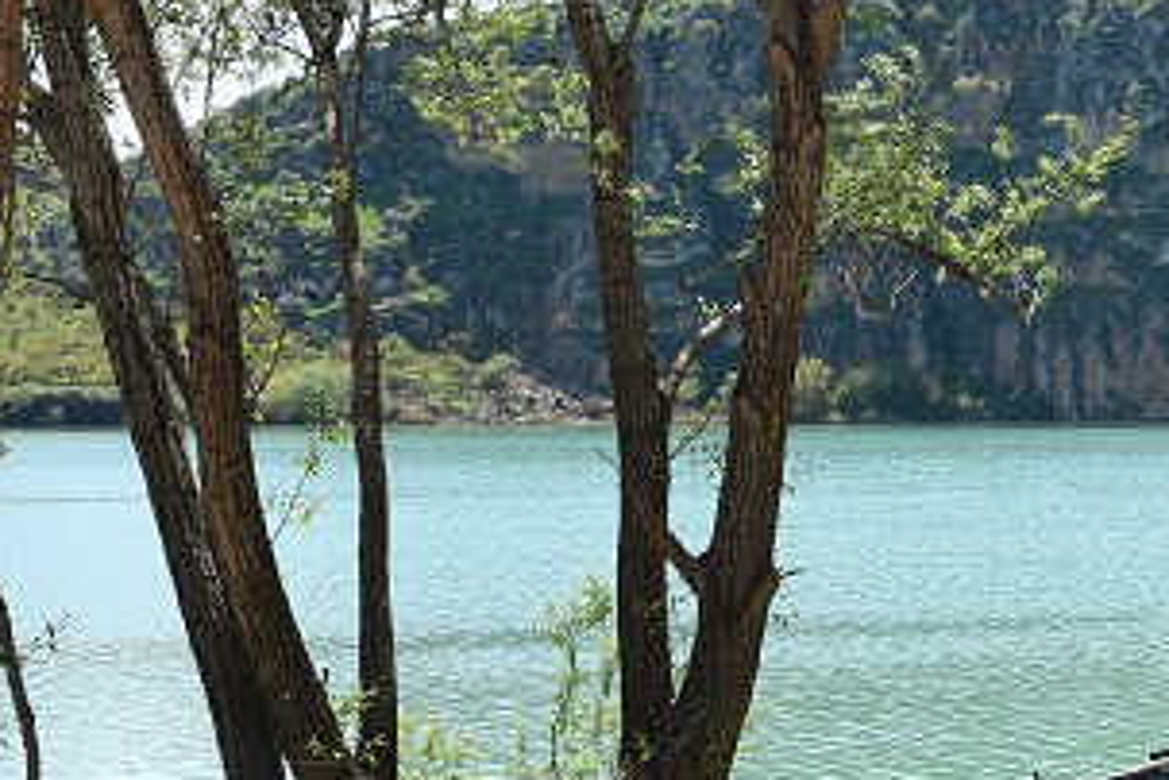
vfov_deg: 15.4
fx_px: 2890
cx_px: 1092
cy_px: 452
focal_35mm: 89
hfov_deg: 22.2
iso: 800
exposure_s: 1/640
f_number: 13
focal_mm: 30
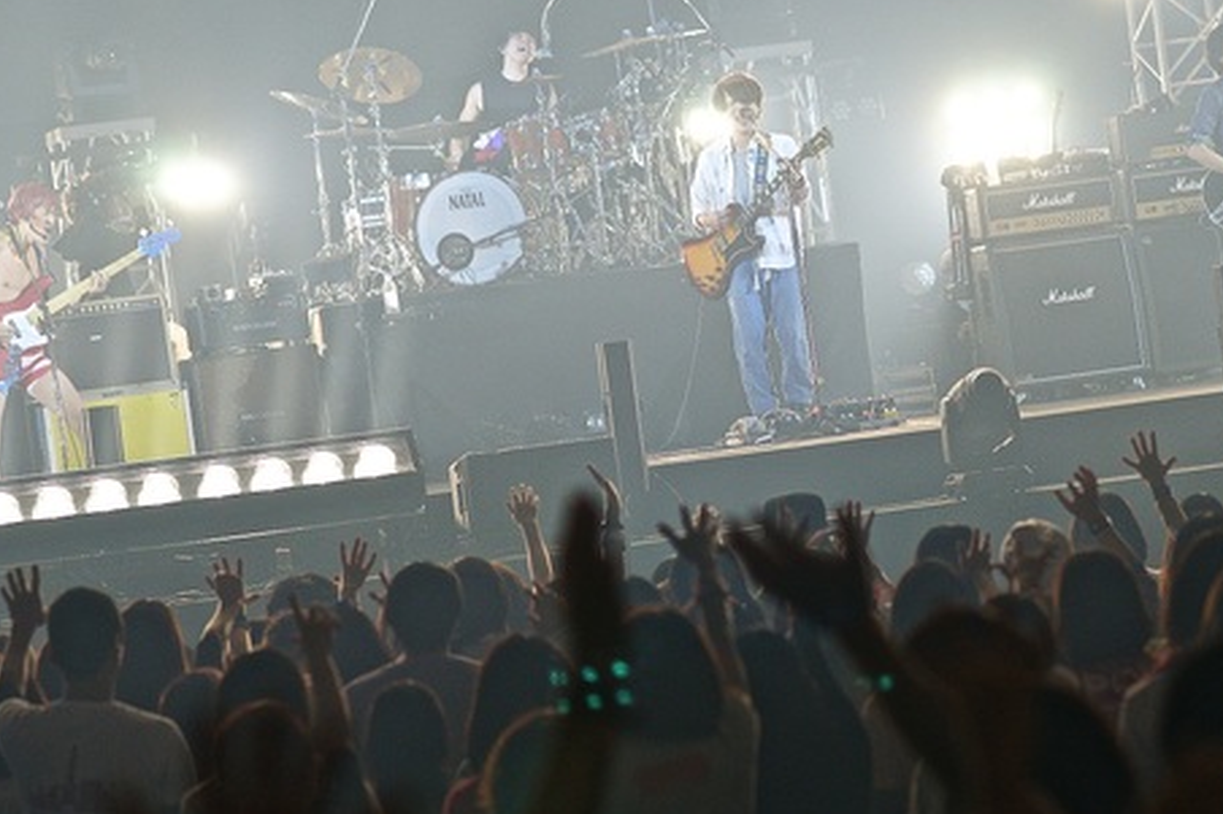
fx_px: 7199
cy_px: 423
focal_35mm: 212
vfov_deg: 6.5
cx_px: 795
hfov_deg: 9.7
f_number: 4
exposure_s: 1/320
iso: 500
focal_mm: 135
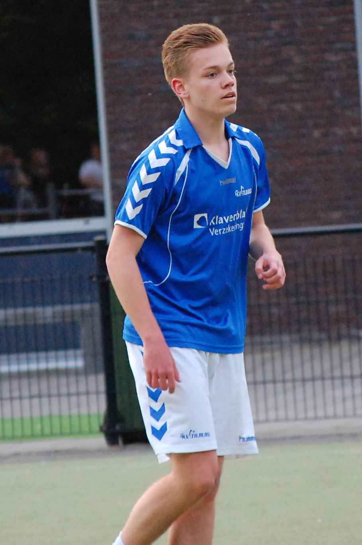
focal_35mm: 188
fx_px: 2833
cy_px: 272
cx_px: 181
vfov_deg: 11.0
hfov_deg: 7.3
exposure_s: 1/320
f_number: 5
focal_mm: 125
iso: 1600
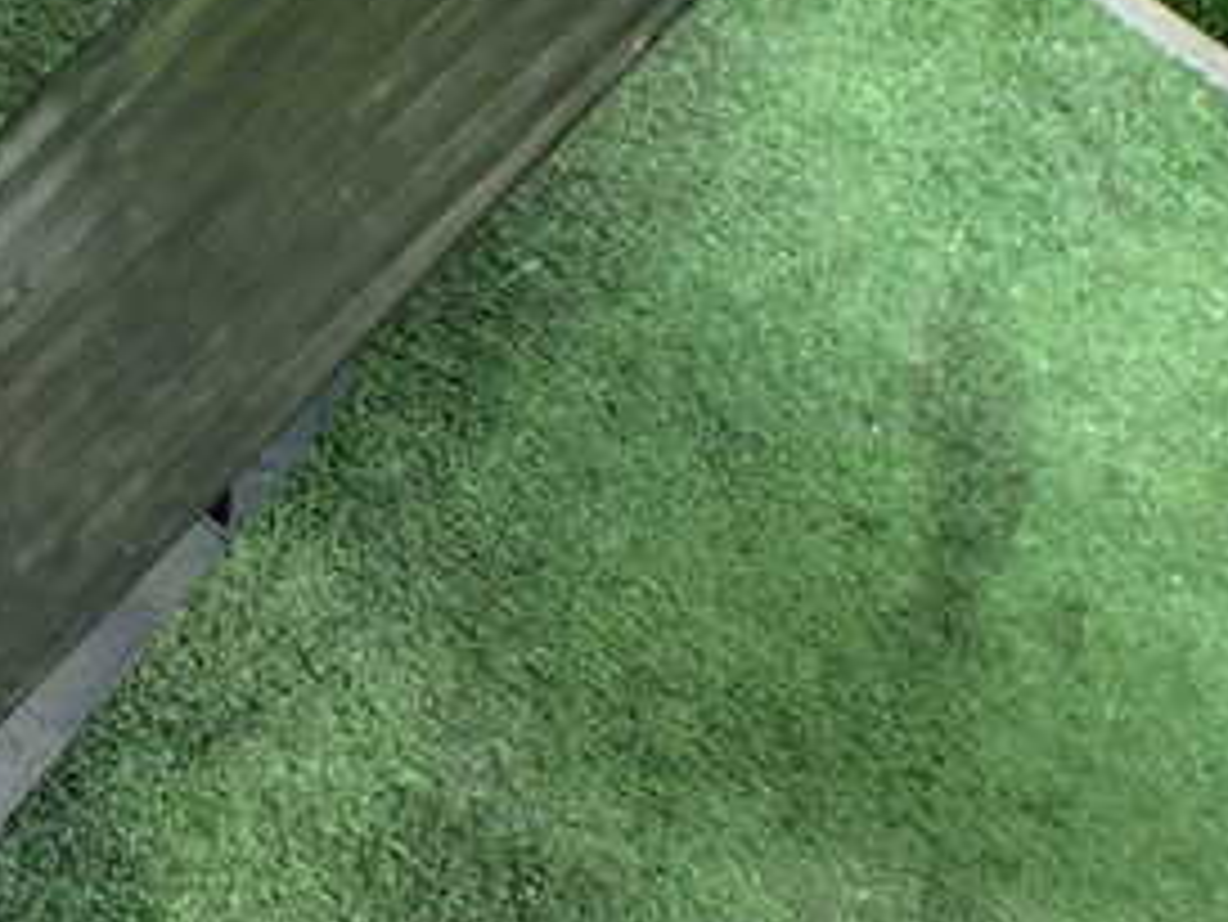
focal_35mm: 66
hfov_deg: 28.5
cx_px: 171
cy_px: 256
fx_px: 2342
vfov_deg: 22.1
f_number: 2.3
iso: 800
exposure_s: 1/40
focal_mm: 5.4
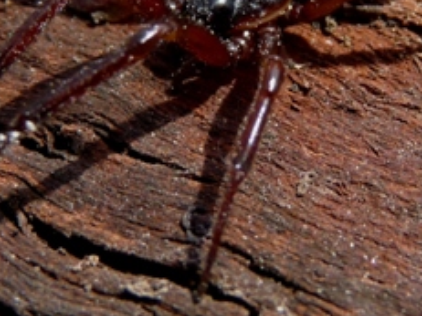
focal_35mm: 138
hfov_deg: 14.3
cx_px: 271
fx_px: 1681
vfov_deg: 10.7
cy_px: 58
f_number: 4
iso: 100
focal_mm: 8.2
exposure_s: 1/160
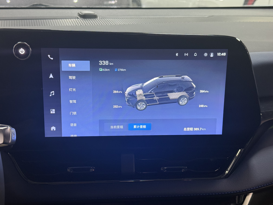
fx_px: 379
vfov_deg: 30.3
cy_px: 102
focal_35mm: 48
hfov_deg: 39.7
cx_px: 136
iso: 200
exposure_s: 1/33
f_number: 1.78
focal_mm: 6.76
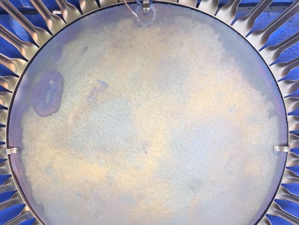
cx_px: 150
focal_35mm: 29
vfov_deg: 48.2
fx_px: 250
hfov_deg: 61.7
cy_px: 112
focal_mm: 4.15
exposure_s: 1/100
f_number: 2.2
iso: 40
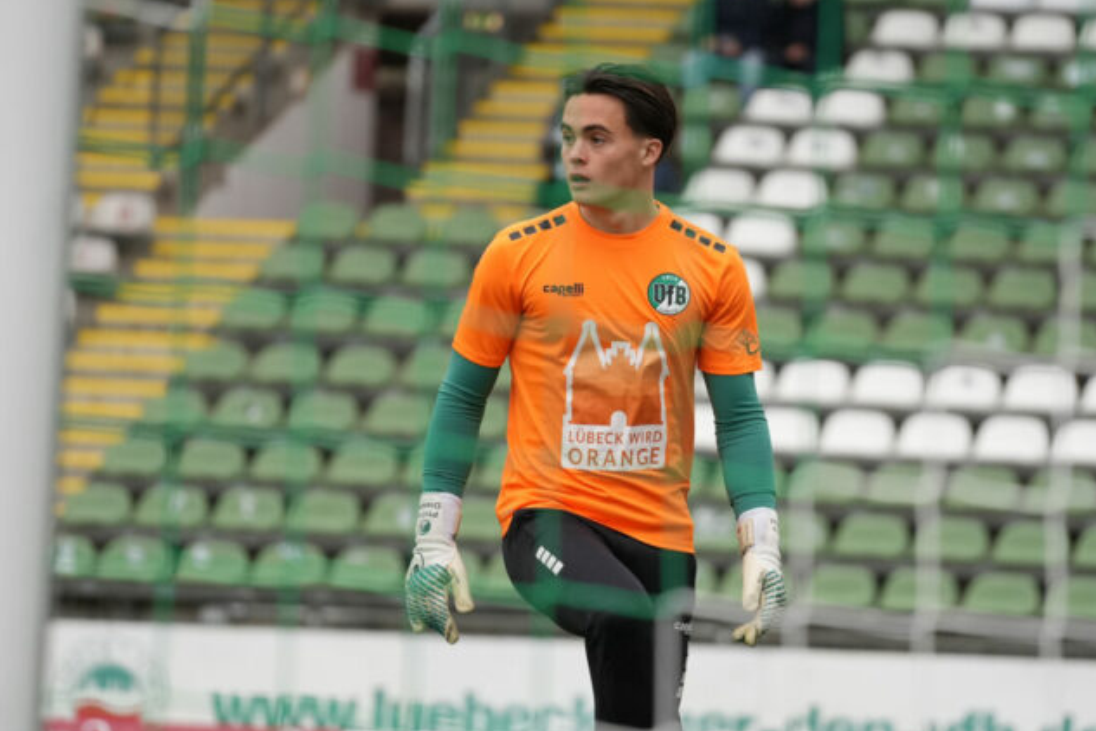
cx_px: 583
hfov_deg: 9.4
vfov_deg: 6.2
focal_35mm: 220
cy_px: 393
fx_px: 6697
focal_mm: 200
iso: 2500
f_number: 4
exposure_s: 1/1000
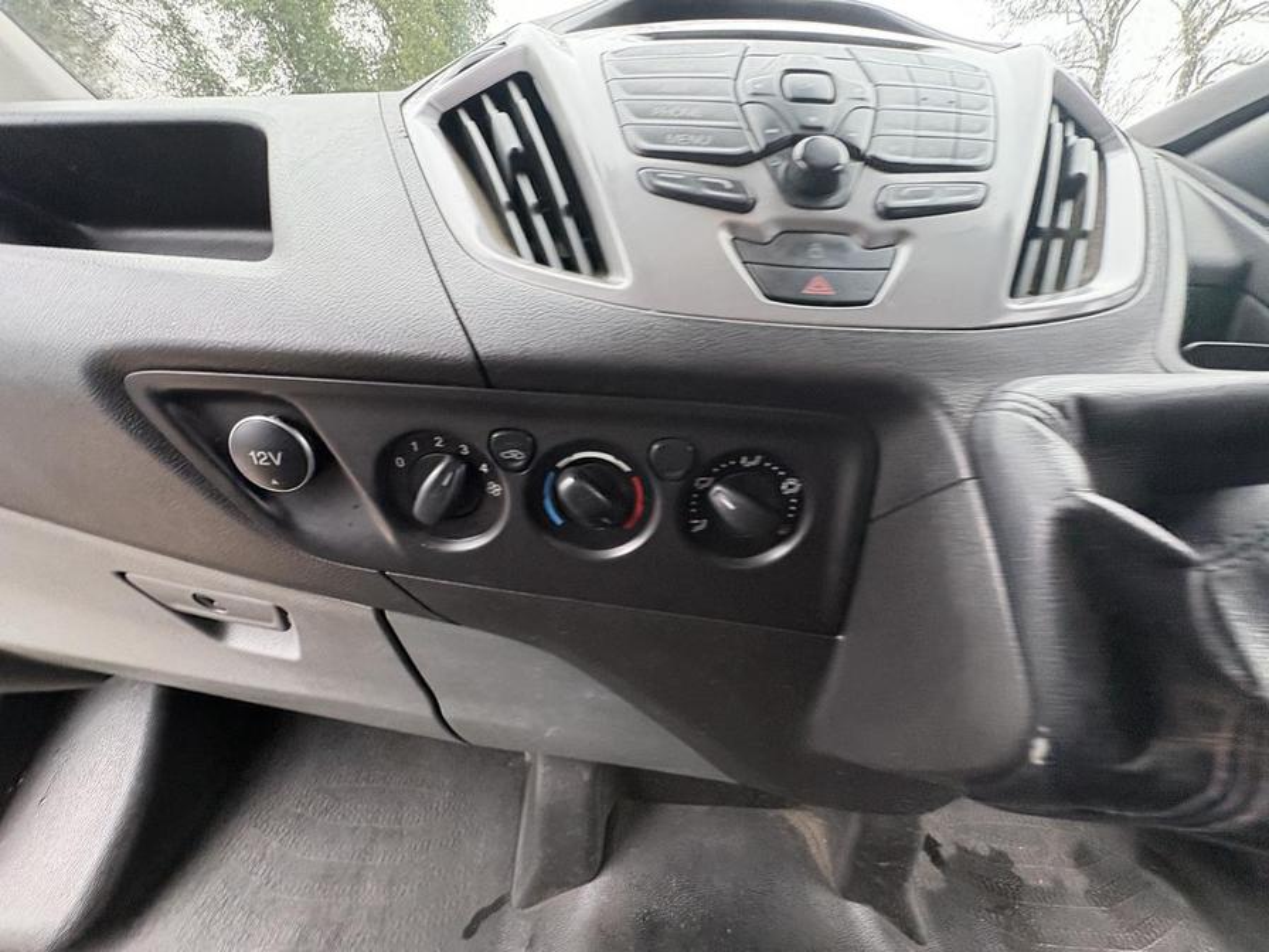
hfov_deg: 102.1
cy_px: 476
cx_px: 634
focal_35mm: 14
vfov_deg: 85.7
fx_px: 513
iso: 320
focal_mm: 2.22
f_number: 2.2
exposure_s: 1/60
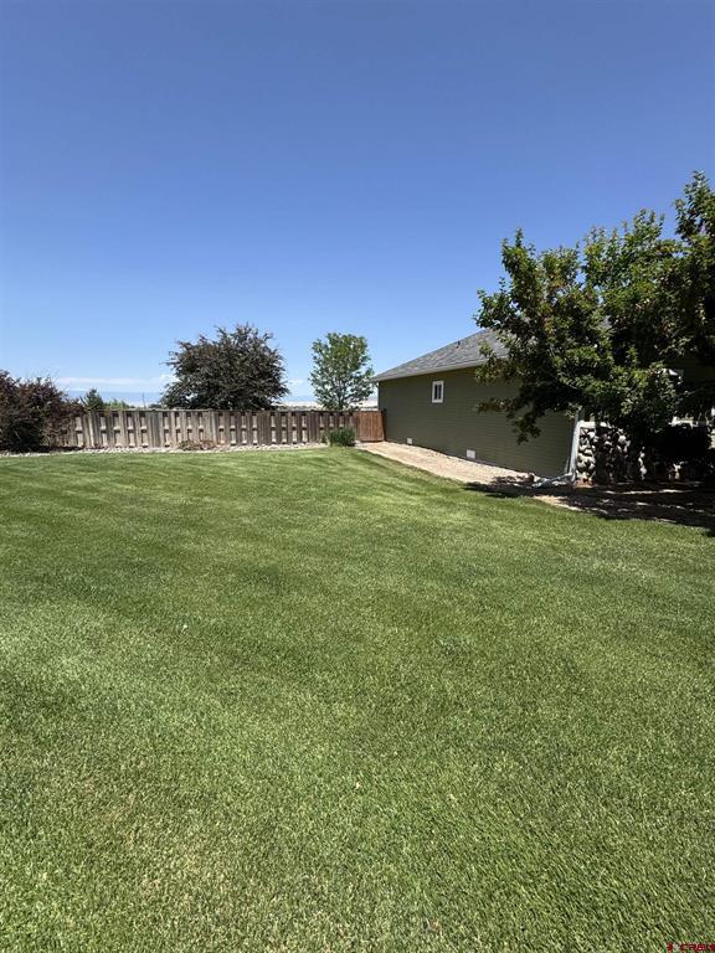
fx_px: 386
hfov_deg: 85.7
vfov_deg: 102.1
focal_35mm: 14
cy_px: 476
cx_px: 358
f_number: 2.2
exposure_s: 1/1709
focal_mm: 2.22
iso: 50
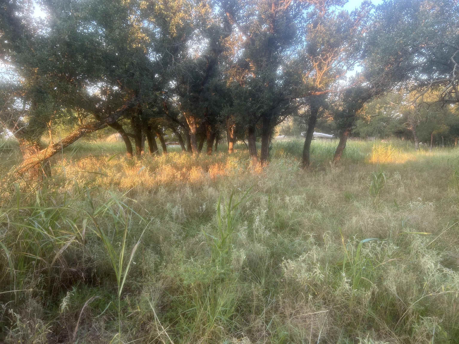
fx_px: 345
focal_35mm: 26
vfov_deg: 53.1
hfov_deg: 67.3
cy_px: 172
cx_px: 230
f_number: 1.5
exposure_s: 1/121
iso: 64
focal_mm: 5.7
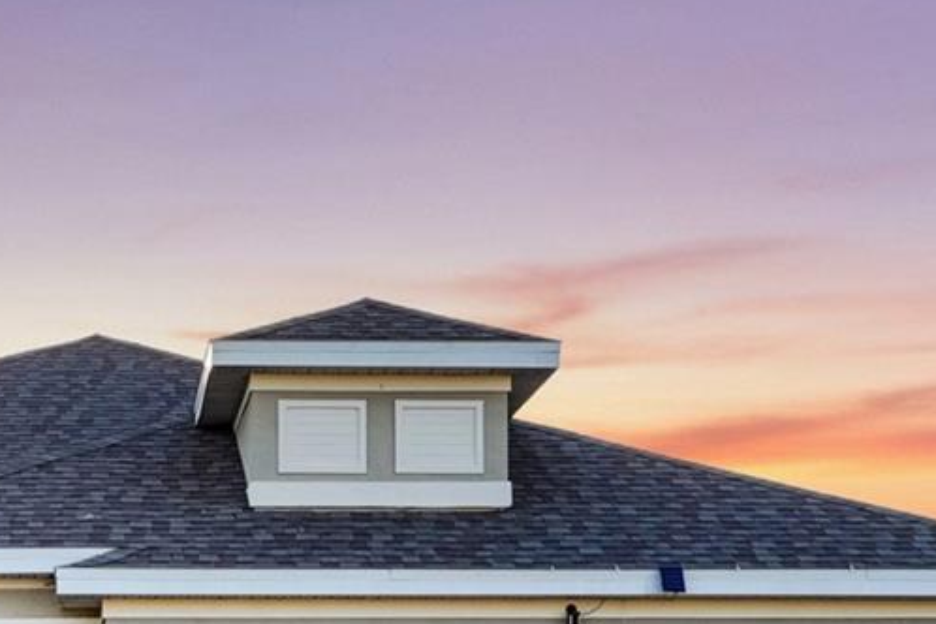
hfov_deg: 21.8
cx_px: 124
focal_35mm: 92
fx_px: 2382
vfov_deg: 14.2
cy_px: 859
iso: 250
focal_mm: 28.5
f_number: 9
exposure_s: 1/13
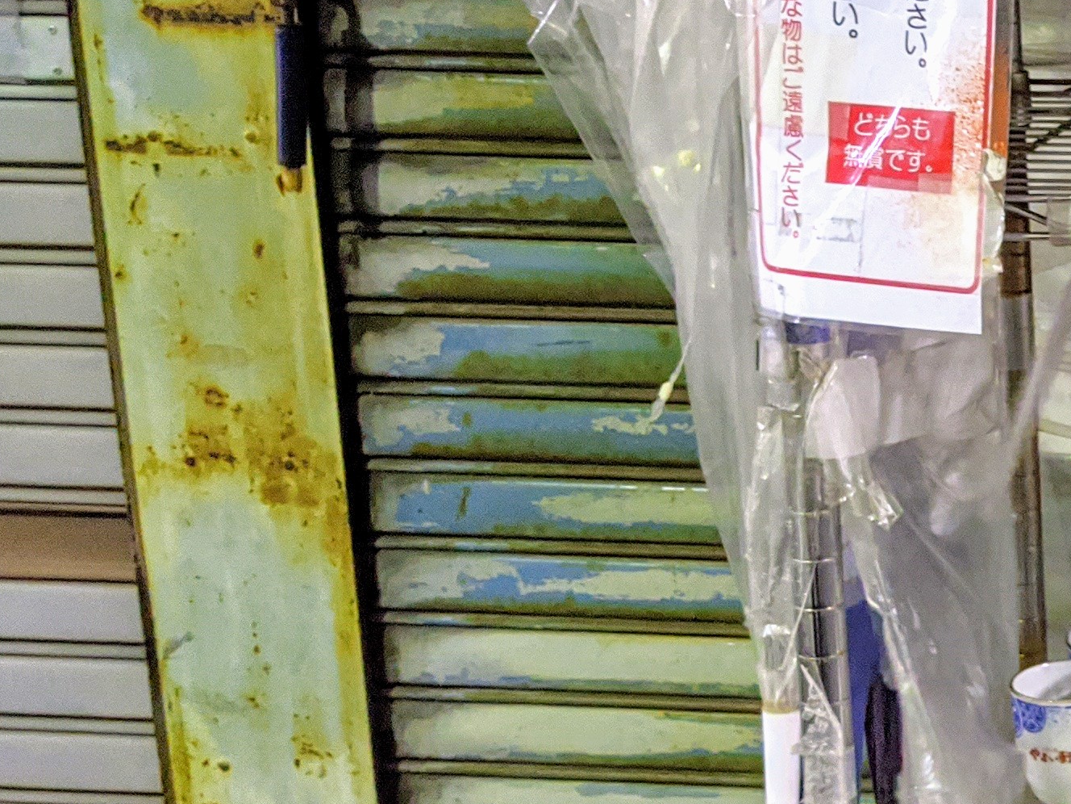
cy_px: 296
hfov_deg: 20.5
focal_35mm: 82
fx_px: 2537
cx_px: 1594
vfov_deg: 18.0
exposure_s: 1/5.56
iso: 441
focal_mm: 4.38
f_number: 1.73
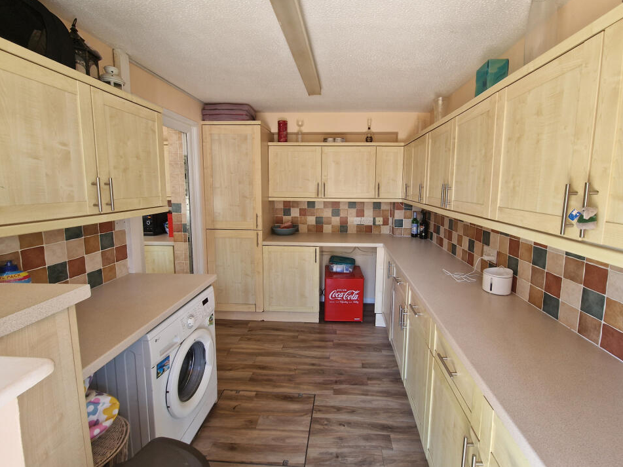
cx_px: 335
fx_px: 252
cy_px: 217
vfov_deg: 85.5
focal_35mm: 14
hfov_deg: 101.9
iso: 100
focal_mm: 2.2
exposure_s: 1/50
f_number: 2.2
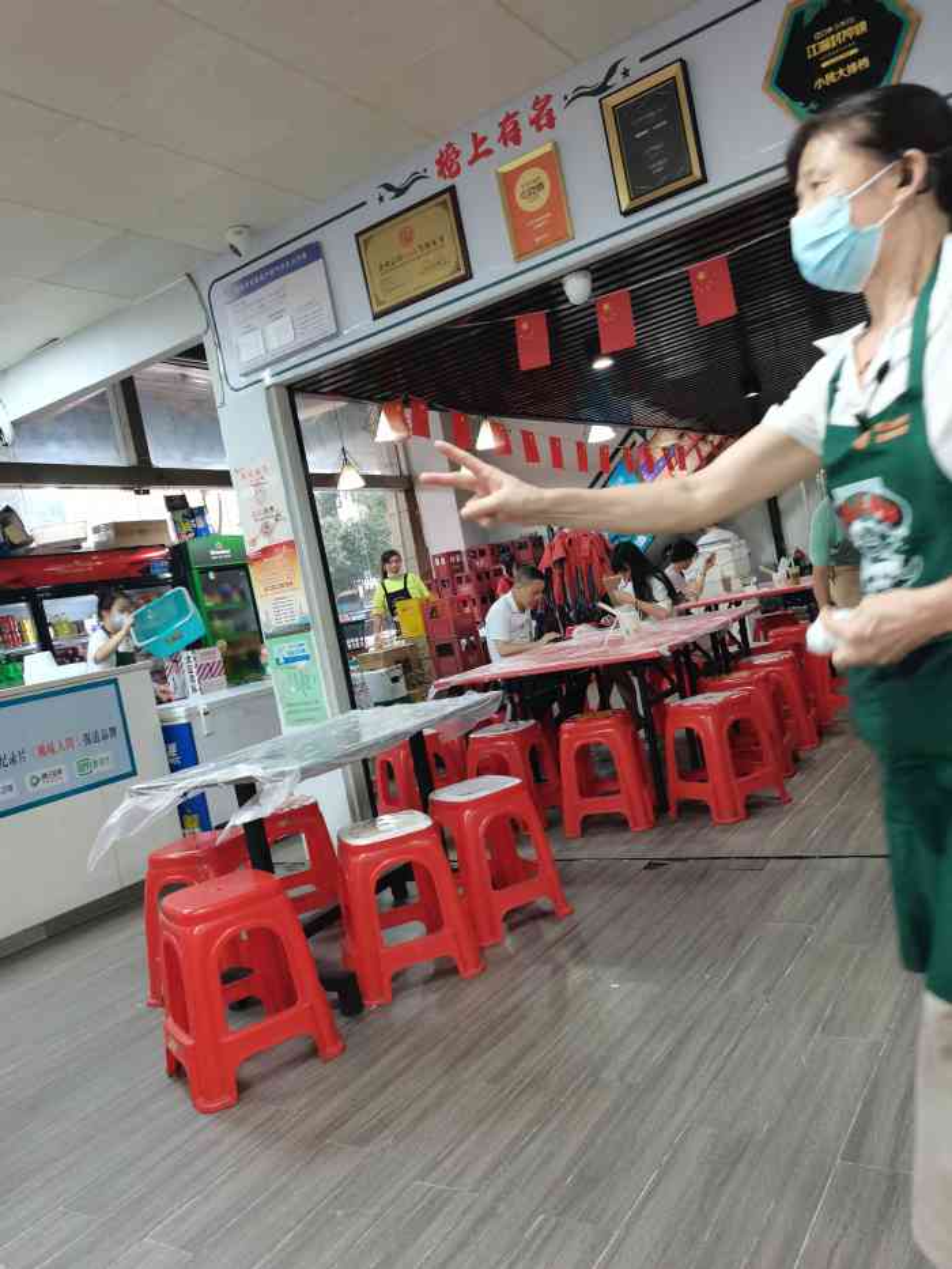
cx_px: 476
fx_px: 953
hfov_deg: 53.1
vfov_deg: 67.3
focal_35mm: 26
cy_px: 634
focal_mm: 5.58
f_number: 1.8
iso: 400
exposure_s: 1/50
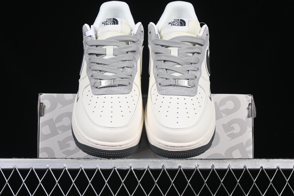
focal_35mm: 75
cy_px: 98
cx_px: 147
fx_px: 612
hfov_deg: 27.0
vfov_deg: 18.2
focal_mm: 50
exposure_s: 1/80
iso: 160
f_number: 8
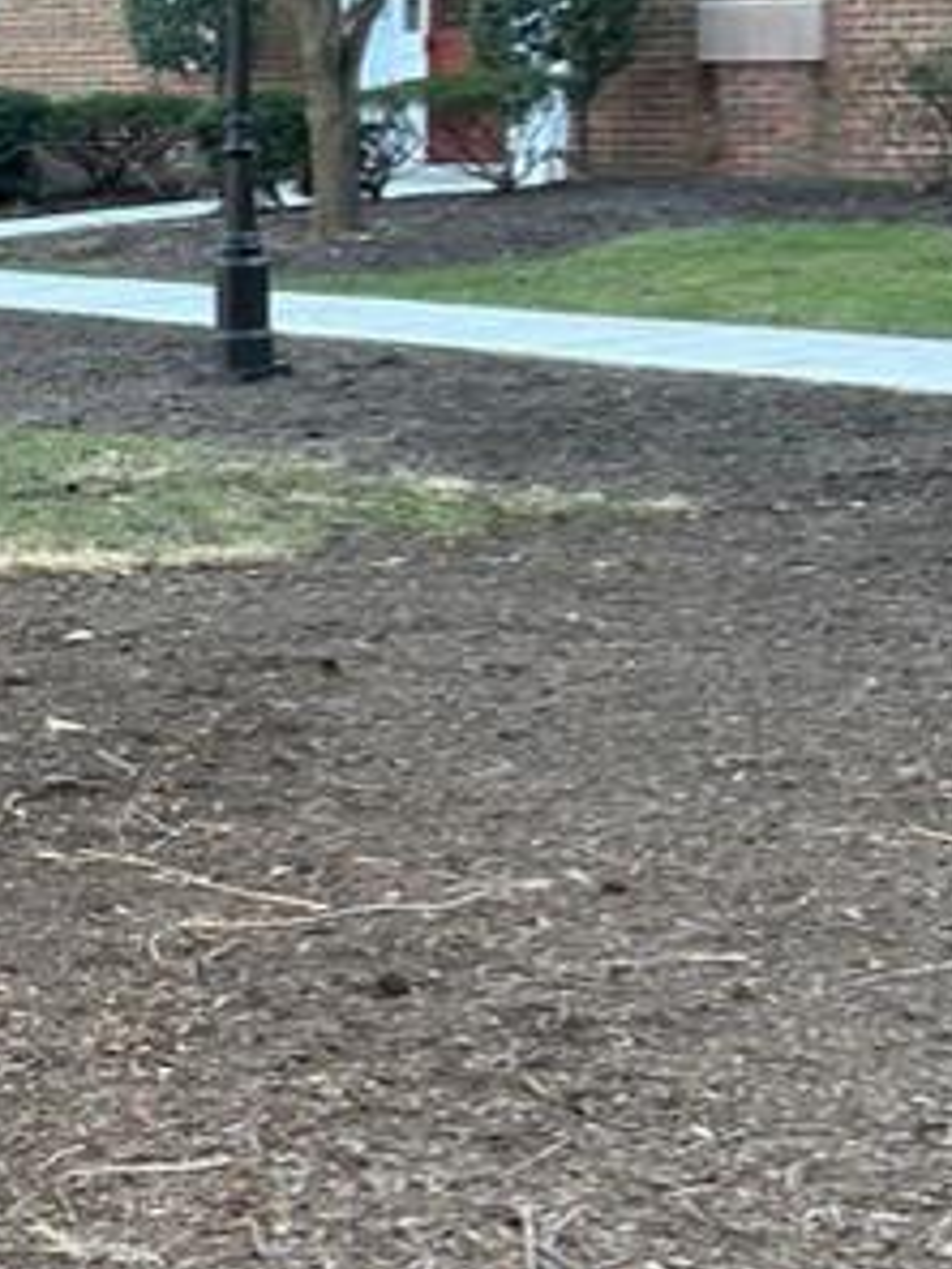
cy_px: 712
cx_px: -598
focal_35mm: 90
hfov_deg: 14.9
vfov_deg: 21.8
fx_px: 3300
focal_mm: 5.7
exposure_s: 1/121
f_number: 1.5
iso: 64
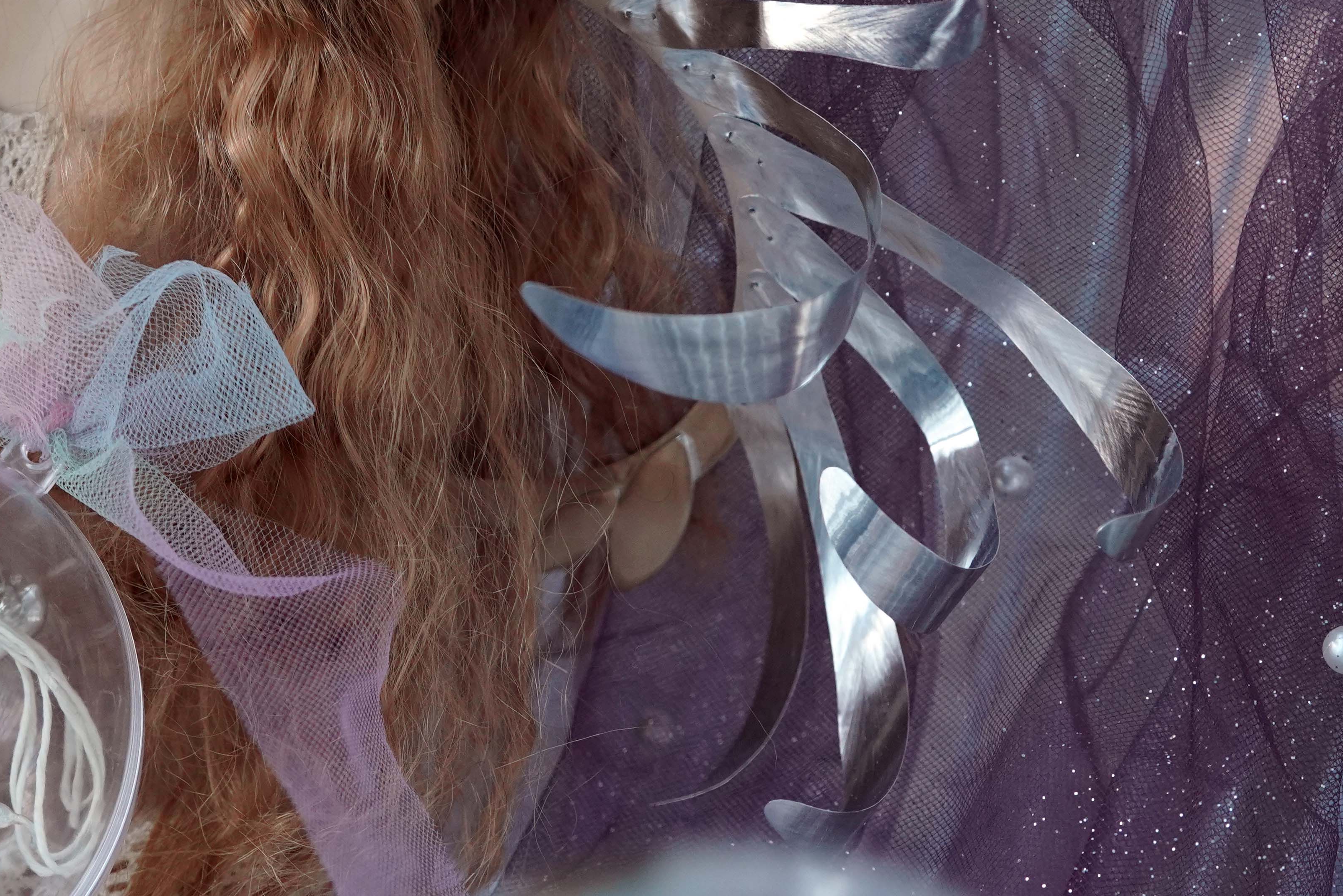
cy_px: 331
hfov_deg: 16.3
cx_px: 193
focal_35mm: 124
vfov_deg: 11.1
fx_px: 4627
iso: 1600
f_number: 4
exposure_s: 1/160
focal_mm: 50
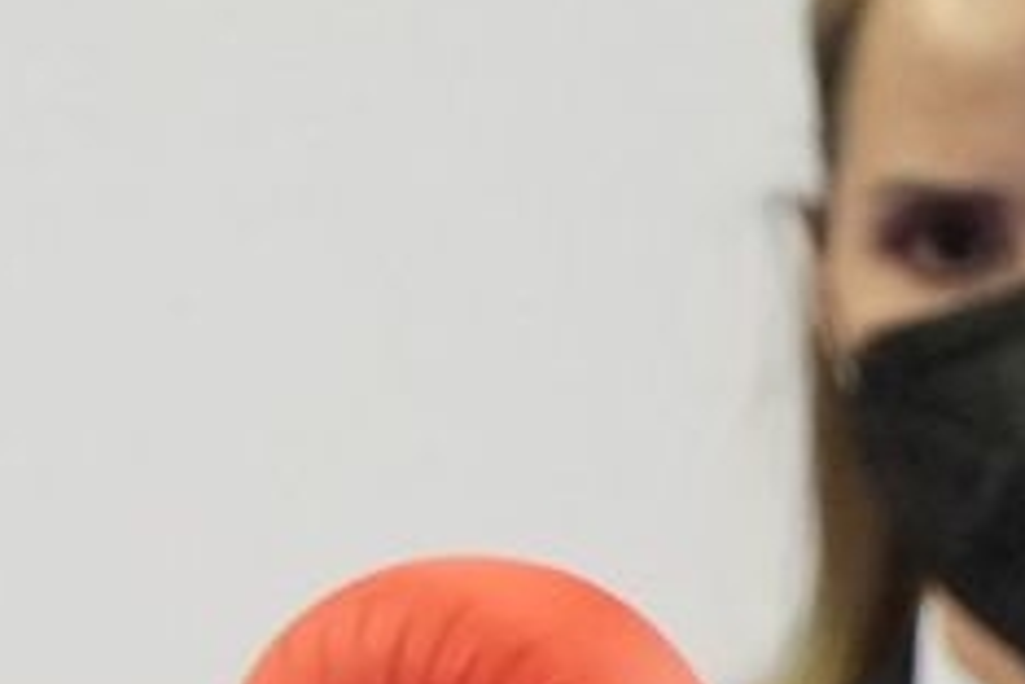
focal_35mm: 1753
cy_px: 1412
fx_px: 49908
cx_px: -412
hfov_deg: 1.2
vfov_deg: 0.8
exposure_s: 1/1000
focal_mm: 152
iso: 3200
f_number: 2.8
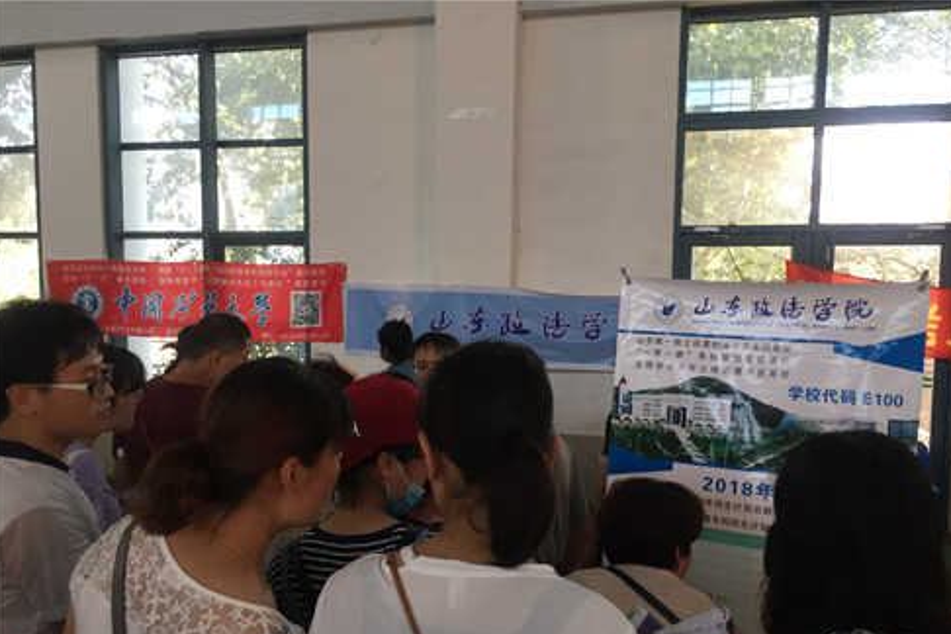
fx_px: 819
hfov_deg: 60.3
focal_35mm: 31
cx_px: 479
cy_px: 365
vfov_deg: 42.2
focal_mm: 4.15
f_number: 2.2
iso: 32
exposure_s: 1/33
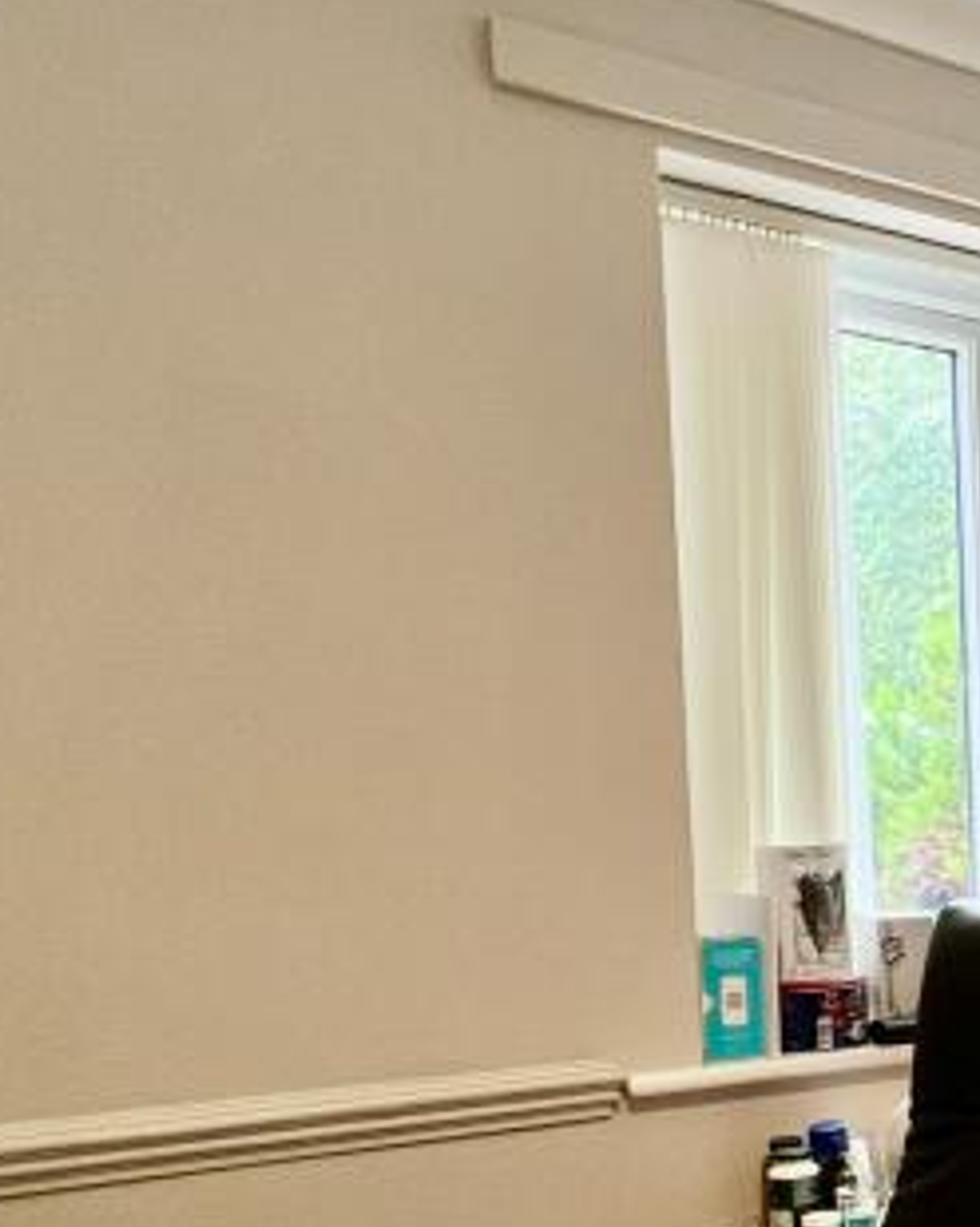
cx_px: 1591
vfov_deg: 42.4
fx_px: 1523
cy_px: 929
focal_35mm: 42
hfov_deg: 24.4
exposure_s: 1/100
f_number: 1.8
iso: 200
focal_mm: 1.57
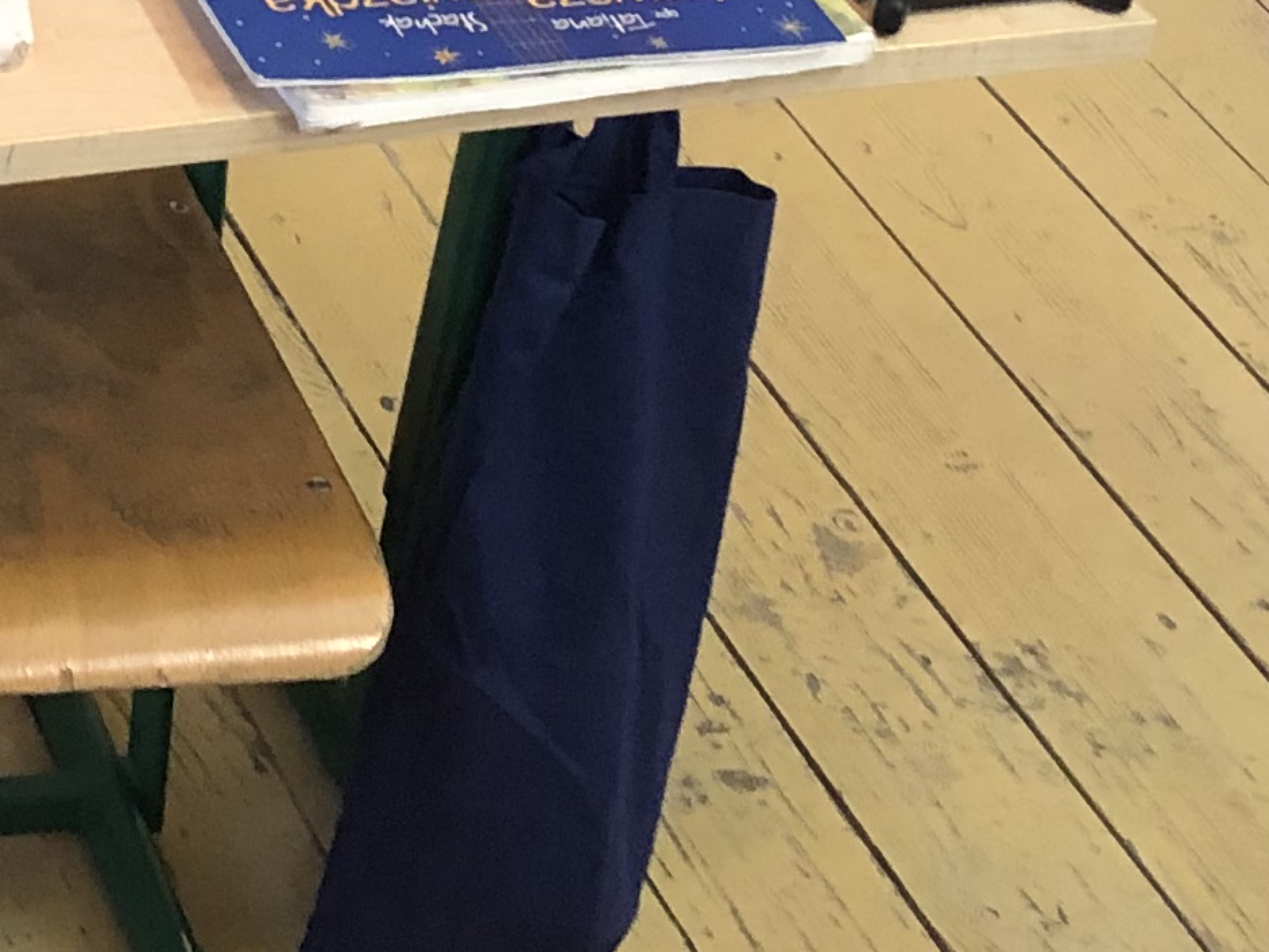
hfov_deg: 16.3
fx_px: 4400
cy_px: -607
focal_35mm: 120
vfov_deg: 11.7
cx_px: 214
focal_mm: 3.99
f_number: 1.8
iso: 100
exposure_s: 1/9
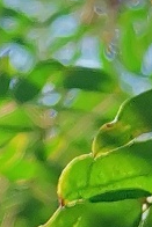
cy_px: -250
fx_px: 1934
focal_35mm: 306
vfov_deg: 6.5
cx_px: 135
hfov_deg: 4.5
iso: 50
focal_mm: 5.58
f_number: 1.8
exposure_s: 1/2747
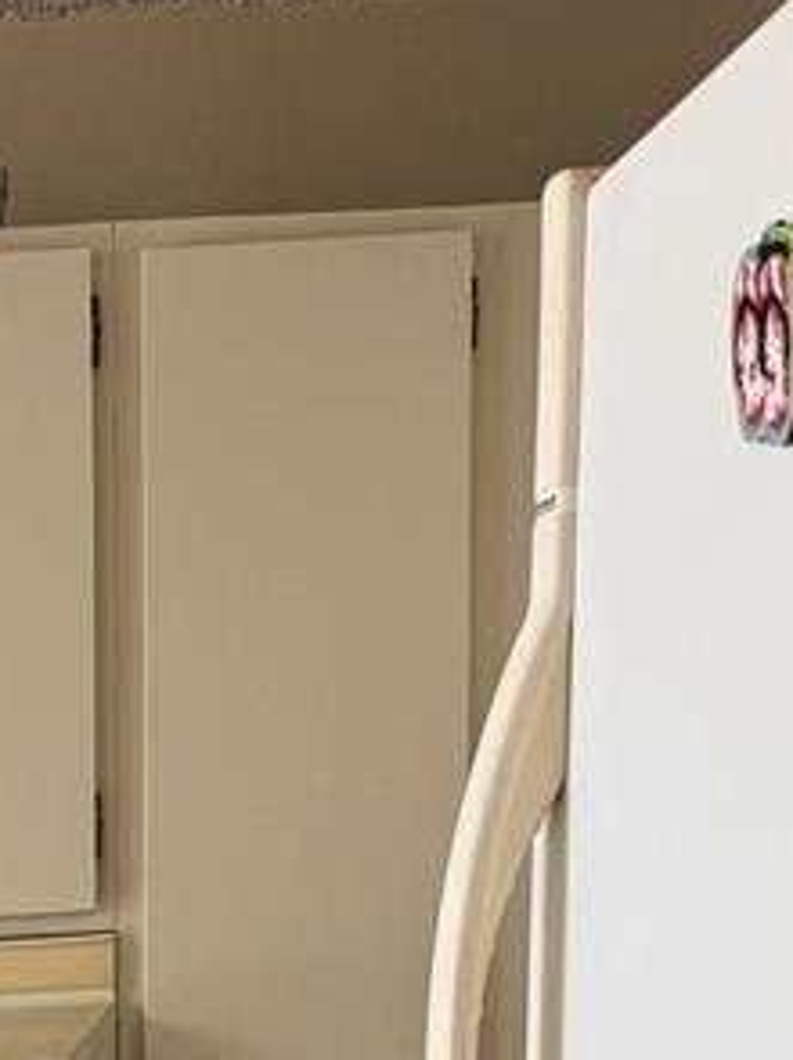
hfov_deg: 13.7
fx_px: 2998
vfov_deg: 17.7
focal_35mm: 98
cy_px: 1637
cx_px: -551
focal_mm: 6.76
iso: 80
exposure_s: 1/121
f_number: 1.78
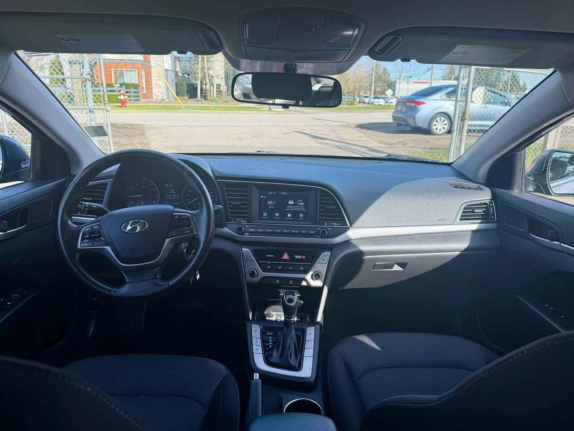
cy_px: 216
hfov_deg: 71.6
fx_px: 398
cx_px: 287
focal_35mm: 24
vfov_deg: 56.8
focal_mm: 6.76
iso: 80
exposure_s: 1/1075
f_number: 1.78
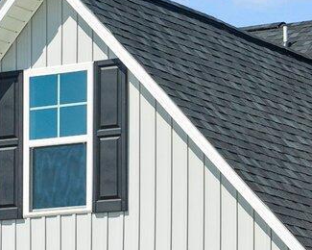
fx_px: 1911
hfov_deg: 9.1
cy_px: 231
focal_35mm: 207
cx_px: 467
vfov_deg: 7.4
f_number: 8
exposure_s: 1/1000
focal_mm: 35
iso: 100
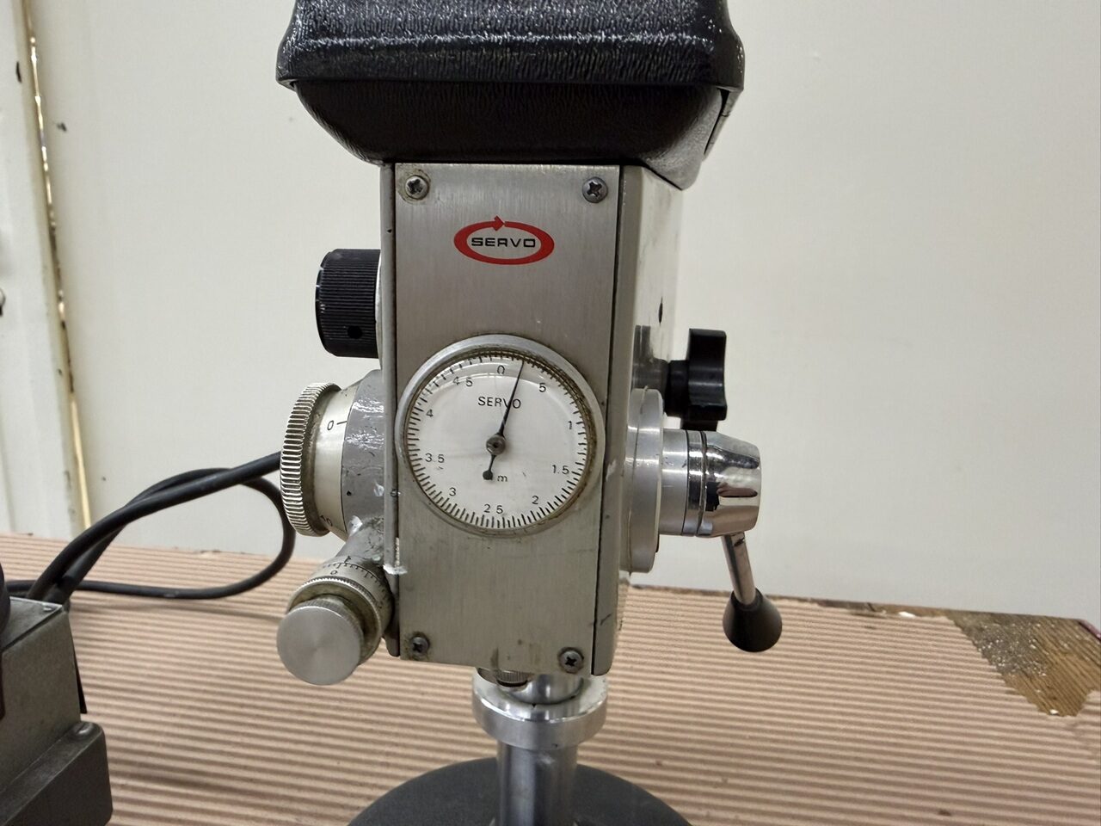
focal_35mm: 24
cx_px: 550
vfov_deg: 56.8
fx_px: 763
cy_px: 413
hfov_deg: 71.6
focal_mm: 2.22
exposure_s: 1/50
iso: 320
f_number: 2.2
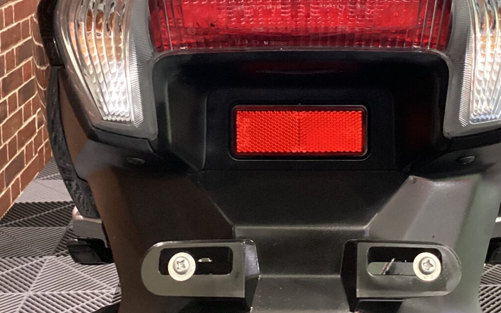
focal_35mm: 62
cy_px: 9
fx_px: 846
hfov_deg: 32.9
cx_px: 279
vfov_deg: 20.4
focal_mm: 3.3
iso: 320
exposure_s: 1/60
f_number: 2.4
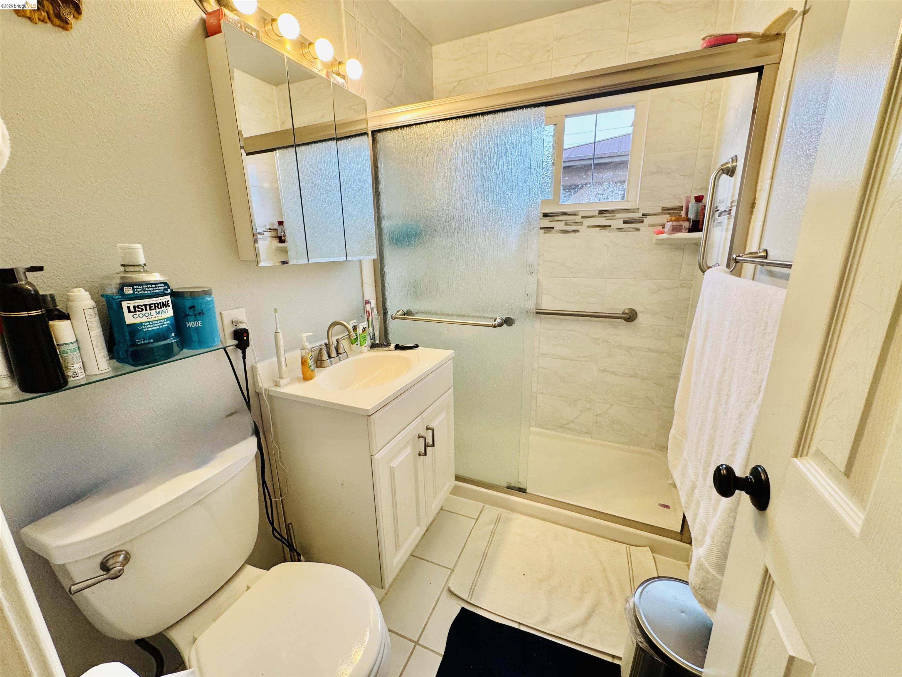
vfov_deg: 85.7
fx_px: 365
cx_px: 451
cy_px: 338
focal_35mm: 14
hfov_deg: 102.1
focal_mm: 2.22
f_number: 2.2
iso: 160
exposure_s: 1/120
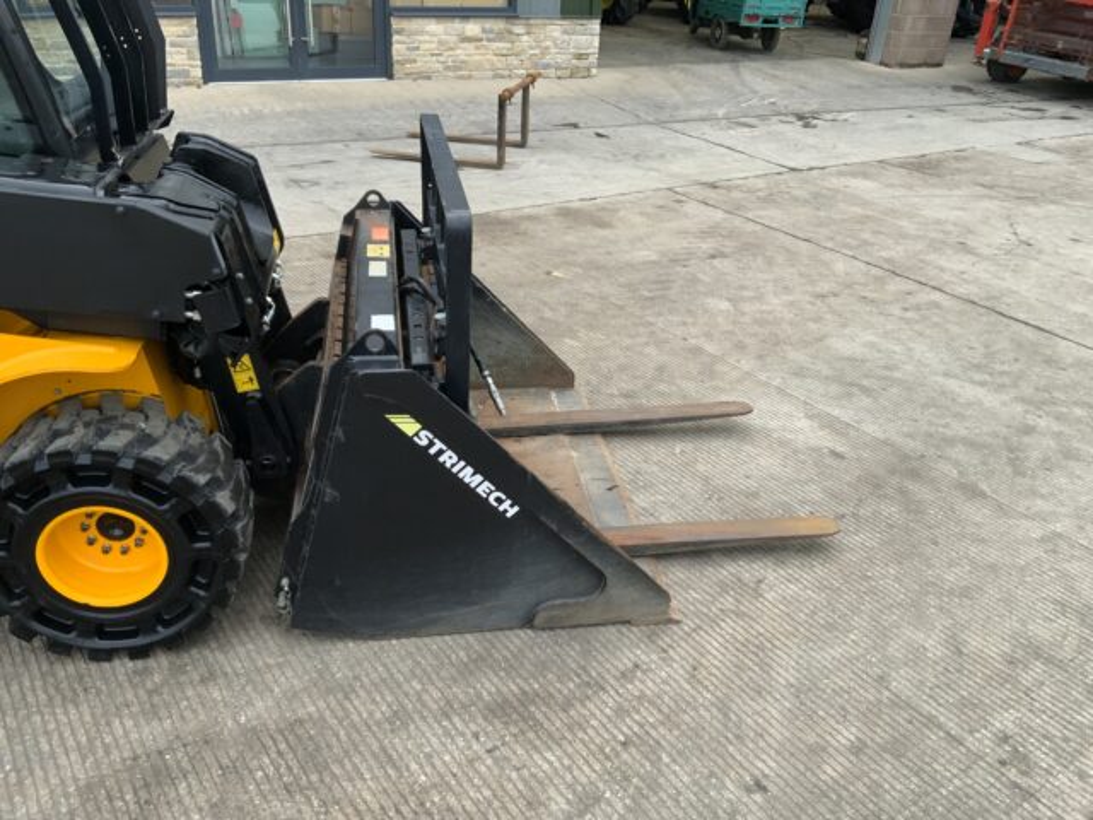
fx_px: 916
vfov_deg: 48.2
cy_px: 410
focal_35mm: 29
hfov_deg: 61.7
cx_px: 546
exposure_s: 1/122
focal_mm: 3
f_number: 1.8
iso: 64
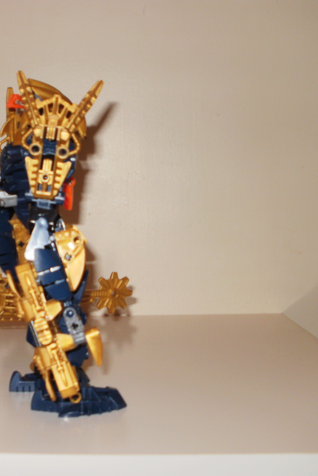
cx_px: 44
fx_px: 662
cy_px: 238
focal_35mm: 50
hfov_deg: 26.3
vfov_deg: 39.6
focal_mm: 6.3
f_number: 3.5
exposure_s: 1/30
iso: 125
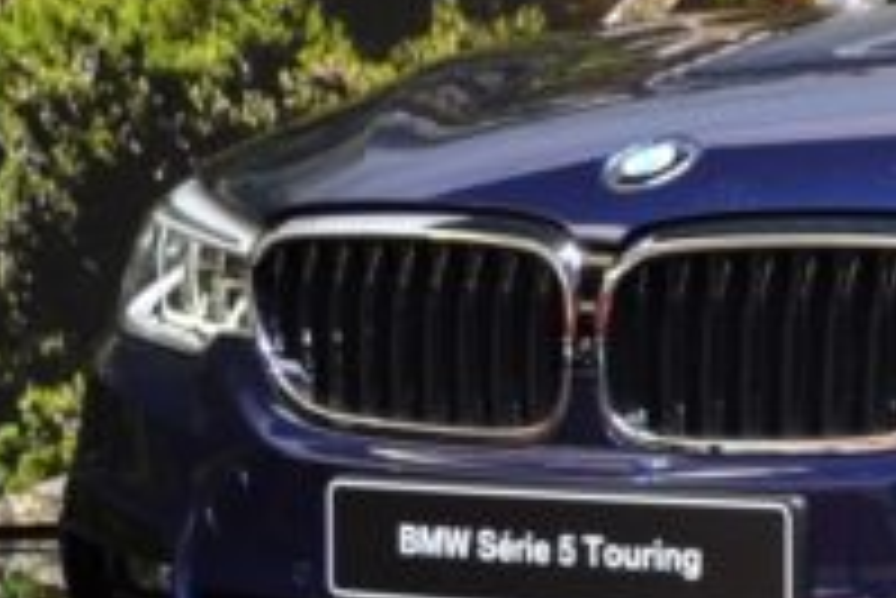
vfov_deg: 7.2
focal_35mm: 192
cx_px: 1477
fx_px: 4782
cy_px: 337
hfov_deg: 10.2
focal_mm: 34
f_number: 5.6
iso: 400
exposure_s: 1/125
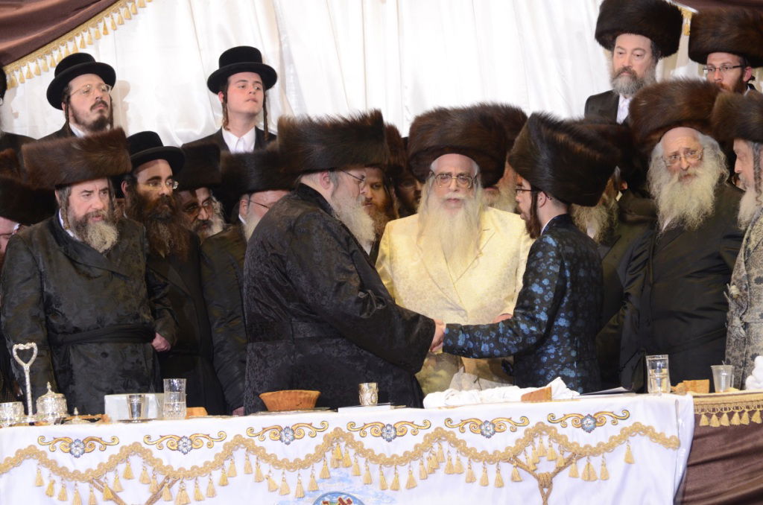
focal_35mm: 165
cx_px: 382
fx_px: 3489
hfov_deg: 12.5
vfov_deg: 8.3
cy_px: 252
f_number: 5.6
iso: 1250
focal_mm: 110
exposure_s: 1/100
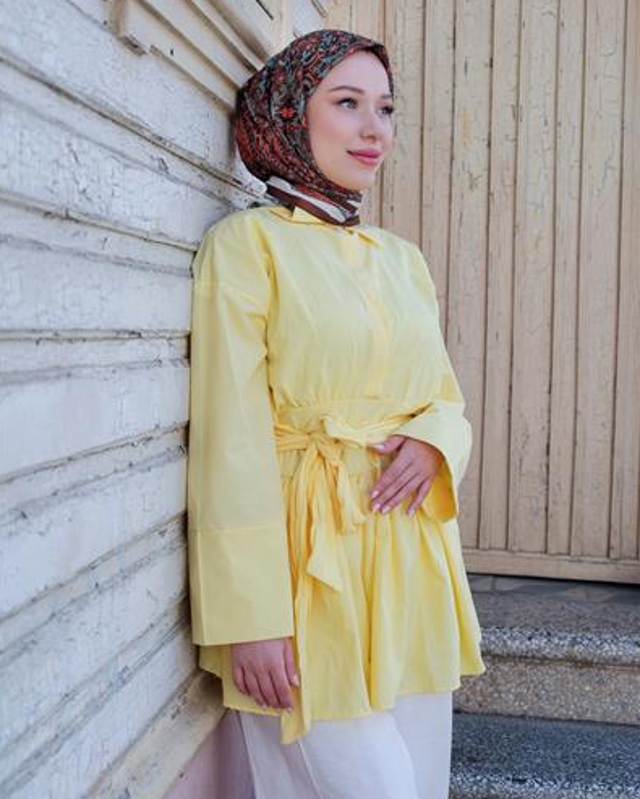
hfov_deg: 26.3
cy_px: 385
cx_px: 319
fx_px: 1372
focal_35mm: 58
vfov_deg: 32.5
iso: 320
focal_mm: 70
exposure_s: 1/220
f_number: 7.1
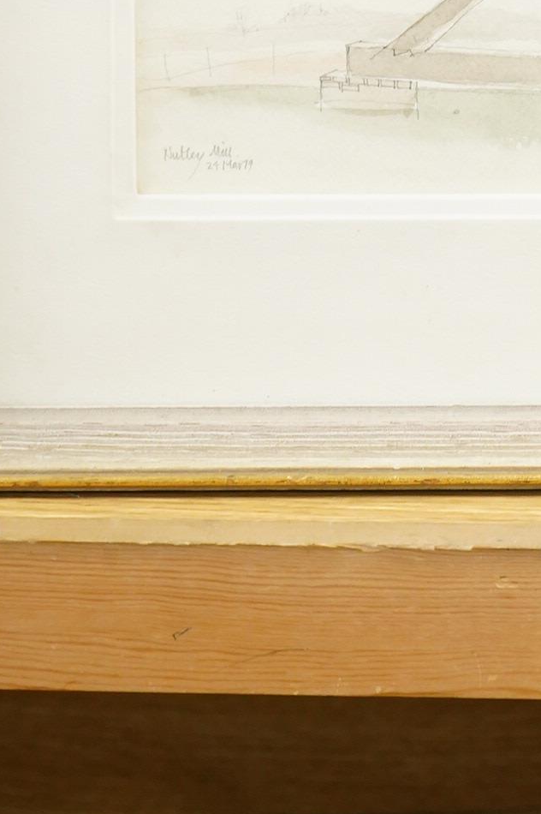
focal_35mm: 133
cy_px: -346
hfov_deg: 10.2
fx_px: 3002
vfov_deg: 14.5
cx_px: 496
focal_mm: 42
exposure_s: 1/160
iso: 2500
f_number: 5
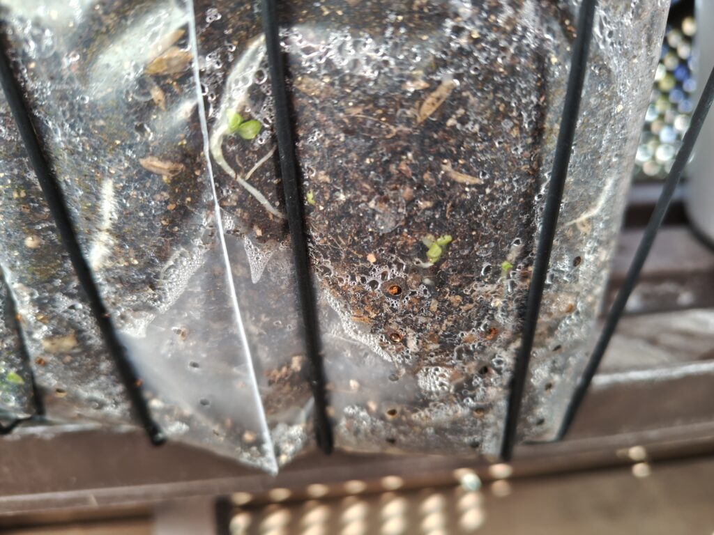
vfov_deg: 58.9
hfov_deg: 73.9
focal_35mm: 23
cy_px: 268
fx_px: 474
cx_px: 357
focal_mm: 5.56
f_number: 1.9
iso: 131
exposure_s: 1/120
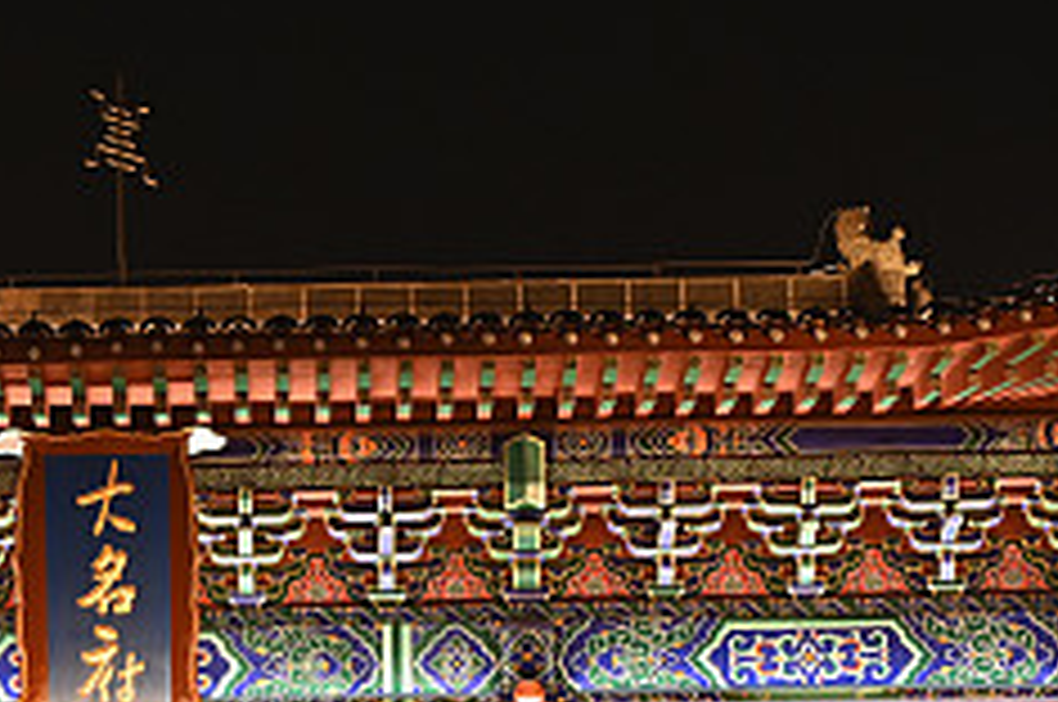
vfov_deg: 7.1
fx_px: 5606
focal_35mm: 191
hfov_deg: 10.7
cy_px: 1073
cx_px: 77
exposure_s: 1/15
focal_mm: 56
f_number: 4
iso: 450
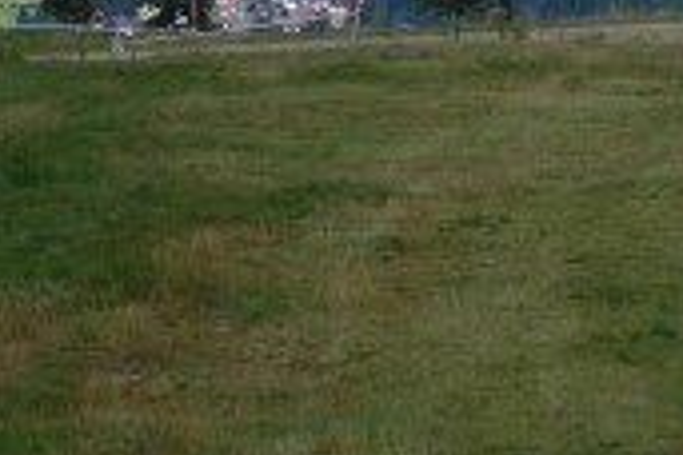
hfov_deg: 7.0
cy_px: -810
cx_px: -200
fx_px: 5502
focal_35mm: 290
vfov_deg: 4.6
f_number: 5.6
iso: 125
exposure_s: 1/400
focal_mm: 16.01
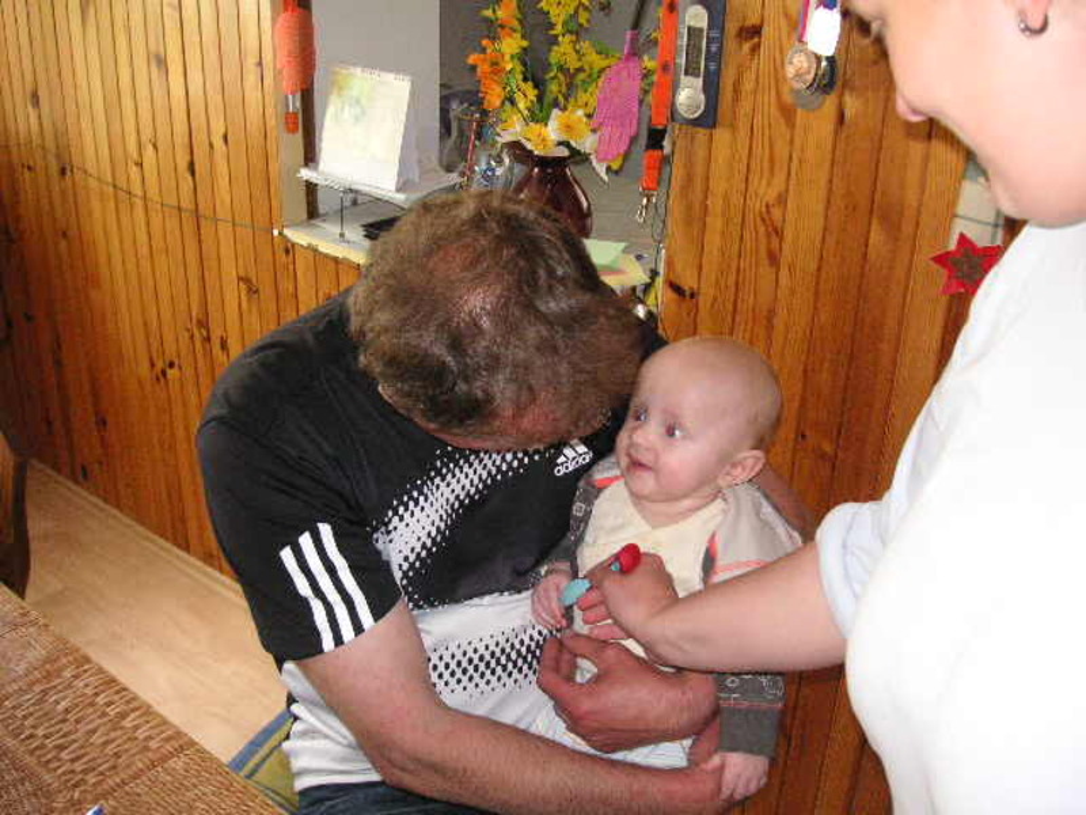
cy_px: 408
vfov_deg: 38.7
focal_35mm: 37
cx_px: 543
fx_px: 1161
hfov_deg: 50.1
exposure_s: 1/45
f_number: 2.8
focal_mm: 6.1
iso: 160
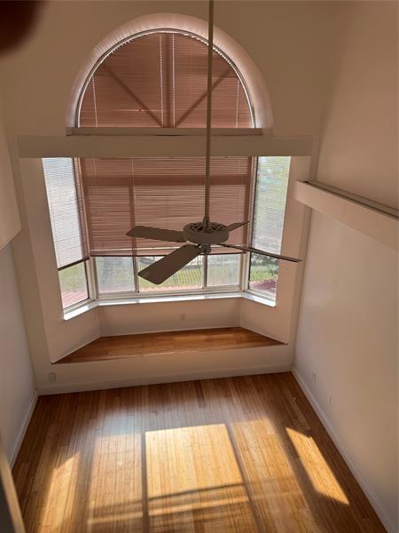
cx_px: 200
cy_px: 266
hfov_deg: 56.8
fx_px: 369
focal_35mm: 24
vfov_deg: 71.6
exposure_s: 1/531
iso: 80
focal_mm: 6.76
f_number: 1.78
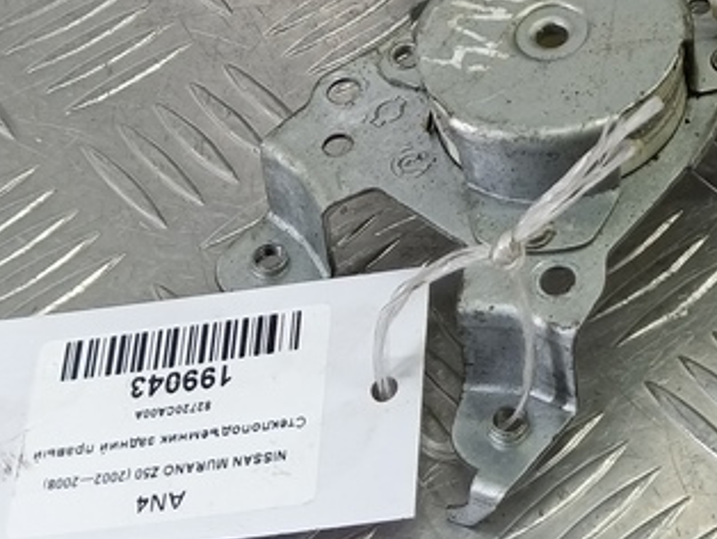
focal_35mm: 75
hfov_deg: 23.9
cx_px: 831
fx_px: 1555
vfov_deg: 18.6
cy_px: -116
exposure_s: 1/50
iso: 108
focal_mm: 4.11
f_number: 1.6
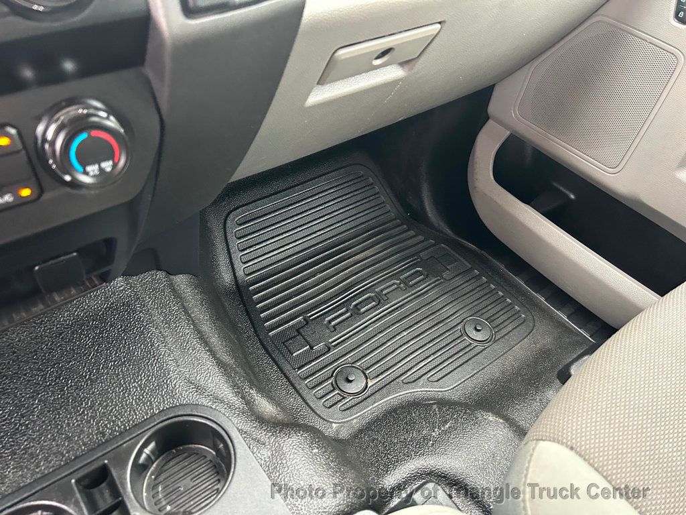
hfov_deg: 67.3
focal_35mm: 26
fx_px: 515
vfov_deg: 53.1
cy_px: 258
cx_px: 343
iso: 500
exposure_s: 1/60
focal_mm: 5.7
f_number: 1.5
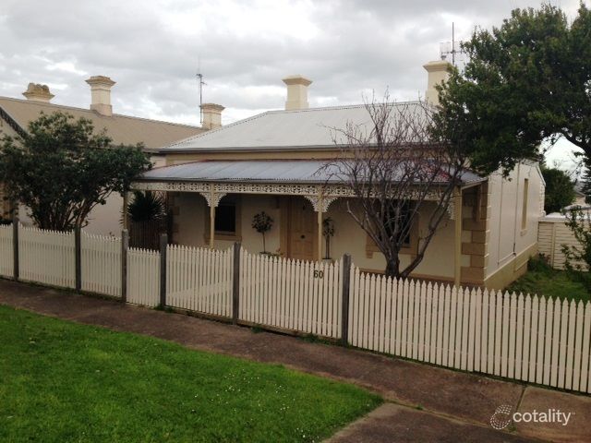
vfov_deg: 42.9
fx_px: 563
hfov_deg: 55.4
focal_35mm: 33
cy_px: 222
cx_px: 296
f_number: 2.4
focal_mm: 4.13
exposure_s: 1/379
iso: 50
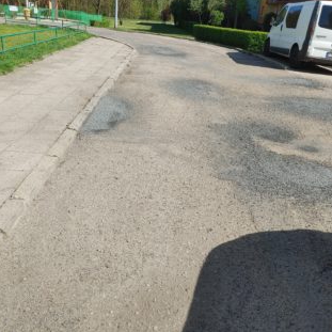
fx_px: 336
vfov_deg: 52.4
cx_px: 166
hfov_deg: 52.5
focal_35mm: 31
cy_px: 149
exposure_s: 1/1266
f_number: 1.8
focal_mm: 4.81
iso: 50
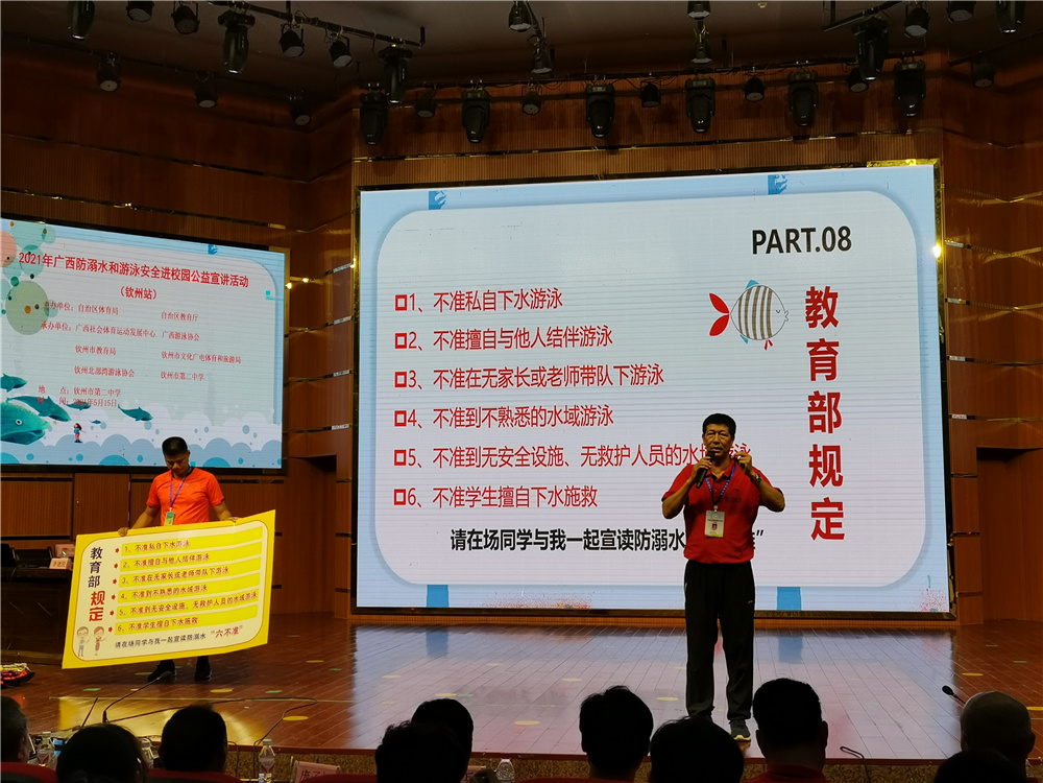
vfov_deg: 33.6
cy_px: 392
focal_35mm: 43
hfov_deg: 43.9
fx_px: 1296
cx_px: 522
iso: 64
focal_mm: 4.75
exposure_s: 1/120
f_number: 1.8
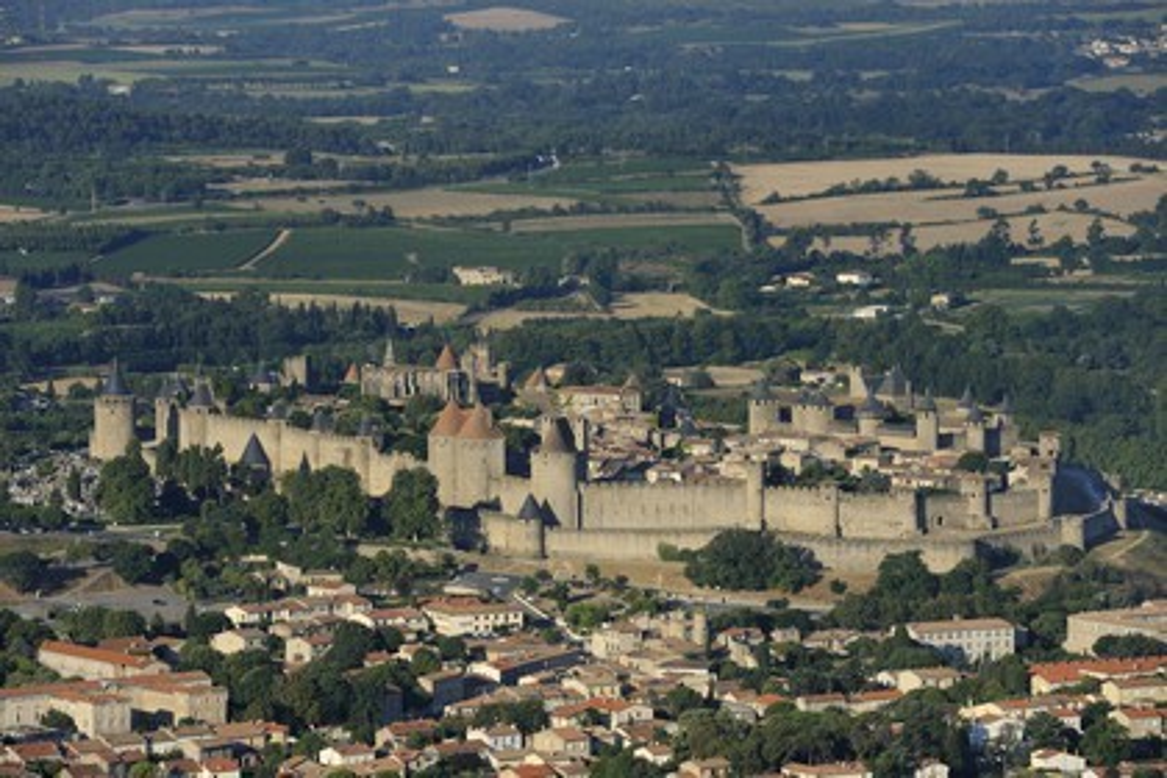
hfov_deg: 11.4
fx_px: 5835
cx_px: 584
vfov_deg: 7.6
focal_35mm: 180
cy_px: 389
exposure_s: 1/800
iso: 200
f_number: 6.3
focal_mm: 180
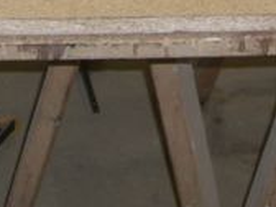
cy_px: -161
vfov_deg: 9.7
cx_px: 199
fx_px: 1156
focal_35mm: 145
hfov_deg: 13.6
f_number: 2.7
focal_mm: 6.2
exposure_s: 1/60
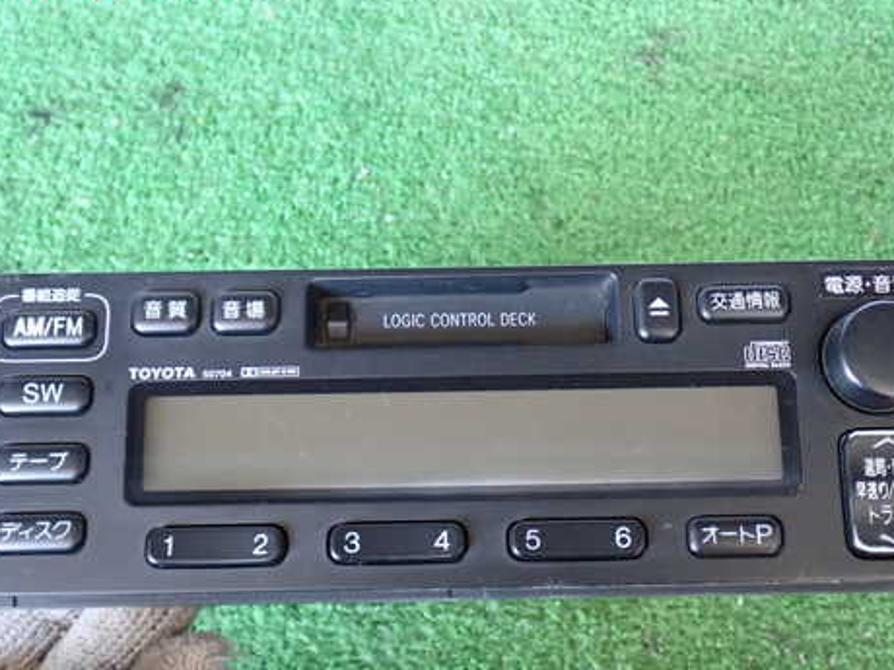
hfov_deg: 40.4
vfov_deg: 30.8
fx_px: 1214
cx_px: 478
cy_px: 392
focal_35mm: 47
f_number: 2.5
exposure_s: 1/40
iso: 640
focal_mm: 6.37
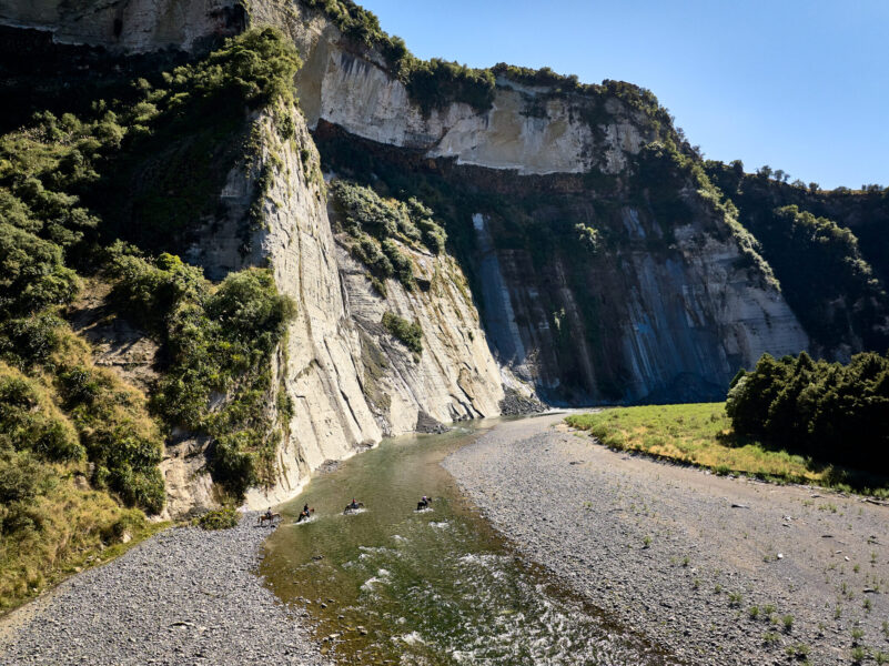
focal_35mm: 24
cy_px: 333
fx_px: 616
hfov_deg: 71.6
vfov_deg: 56.8
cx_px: 444
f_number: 2.8
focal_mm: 12.29
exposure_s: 1/400
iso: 350
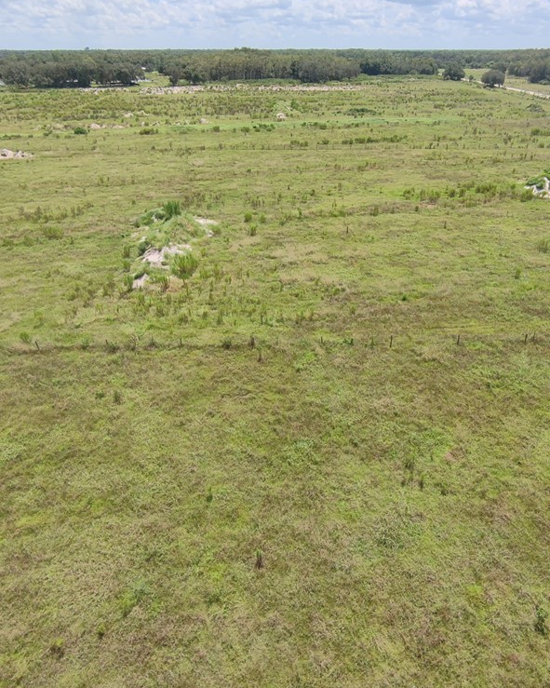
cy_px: 334
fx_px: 468
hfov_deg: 60.6
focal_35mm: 23
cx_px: 313
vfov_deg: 72.6
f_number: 2.8
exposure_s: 1/1105
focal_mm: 17
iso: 100
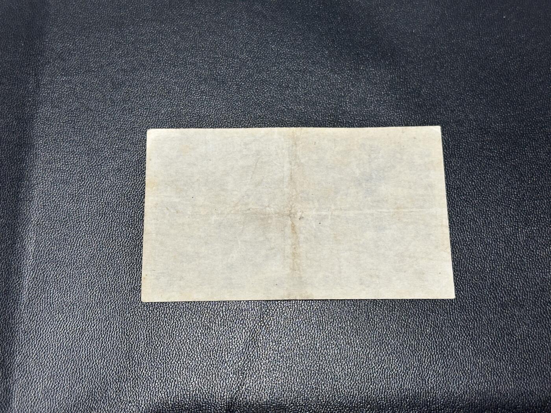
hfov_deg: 39.7
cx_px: 276
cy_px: 206
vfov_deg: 30.3
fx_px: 764
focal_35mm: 48
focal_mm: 6.86
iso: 125
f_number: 1.78
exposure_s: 1/50
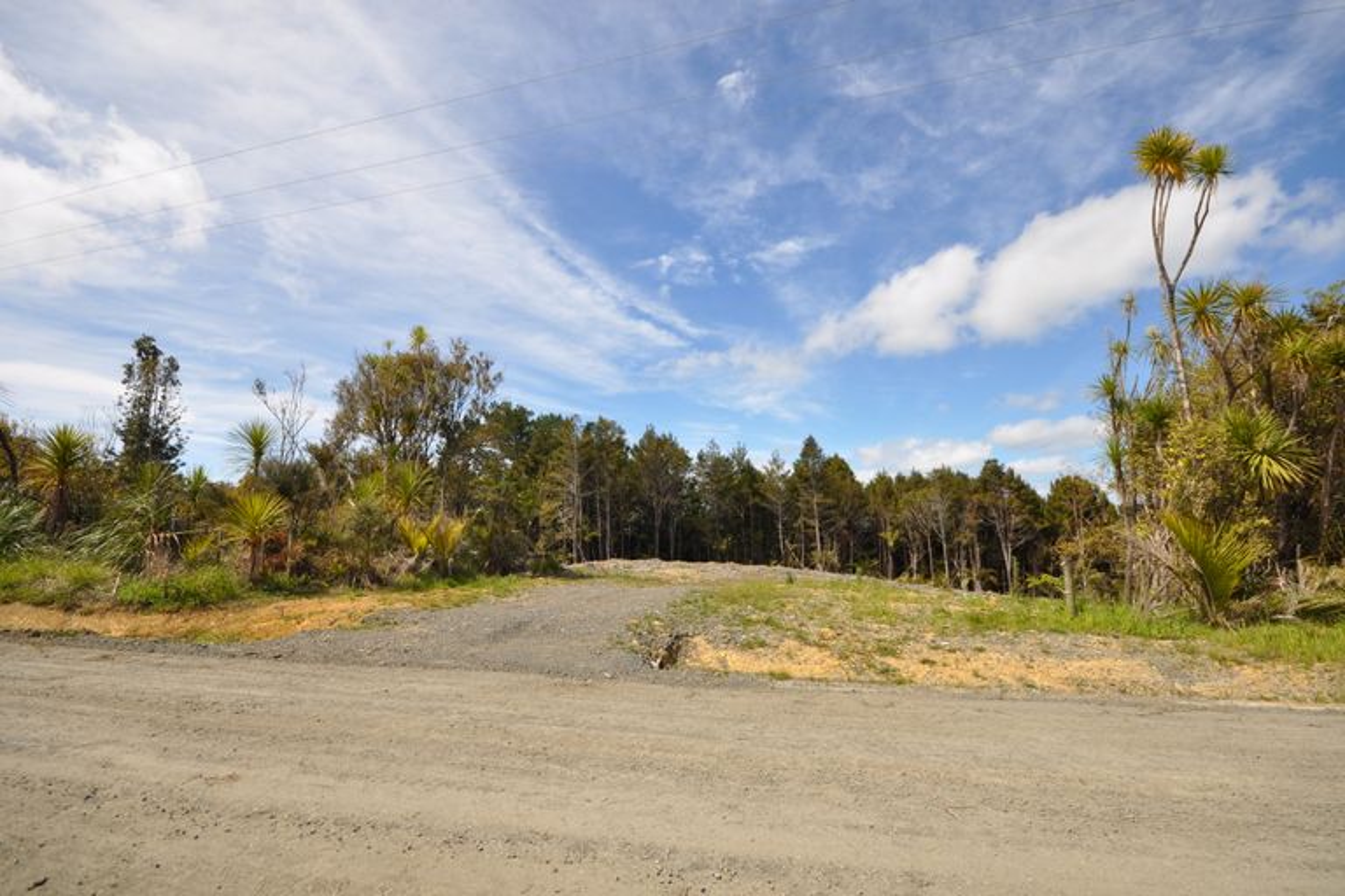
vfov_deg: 77.3
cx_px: 672
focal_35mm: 15
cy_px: 448
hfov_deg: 100.4
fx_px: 560
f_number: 9
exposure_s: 1/320
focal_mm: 10
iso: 200
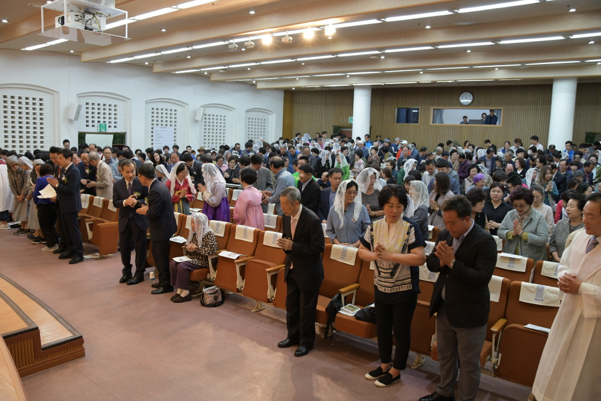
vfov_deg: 47.9
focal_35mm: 27
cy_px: 200
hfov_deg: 67.4
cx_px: 300
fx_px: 451
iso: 800
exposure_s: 1/60
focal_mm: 18
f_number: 4
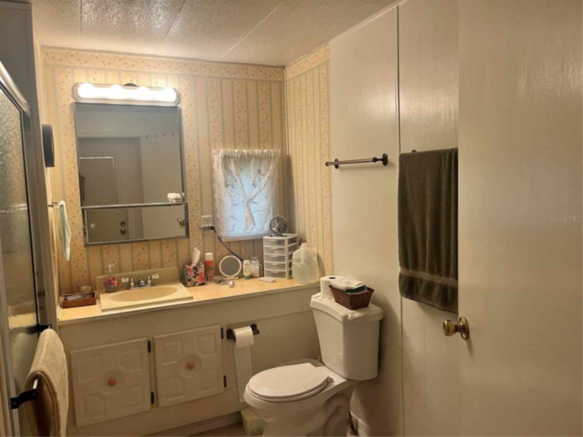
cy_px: 218
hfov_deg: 67.3
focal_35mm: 26
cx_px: 292
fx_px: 438
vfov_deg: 53.1
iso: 100
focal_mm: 5.1
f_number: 1.6
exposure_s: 1/60
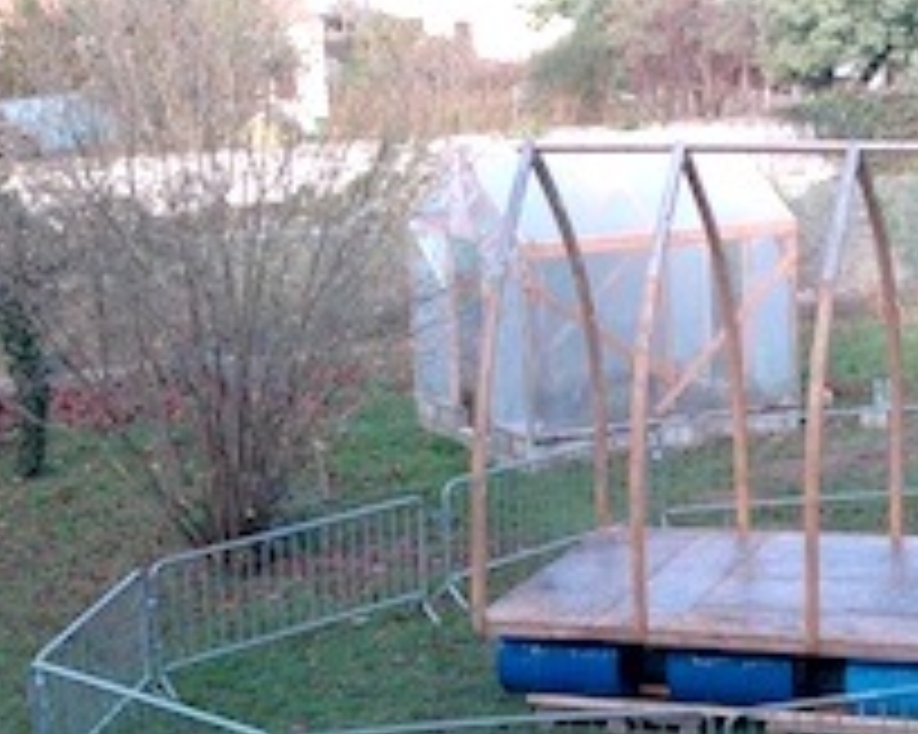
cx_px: 837
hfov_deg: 20.0
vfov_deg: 16.3
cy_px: 572
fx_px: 2553
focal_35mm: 94
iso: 200
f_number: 5
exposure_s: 1/100
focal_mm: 34
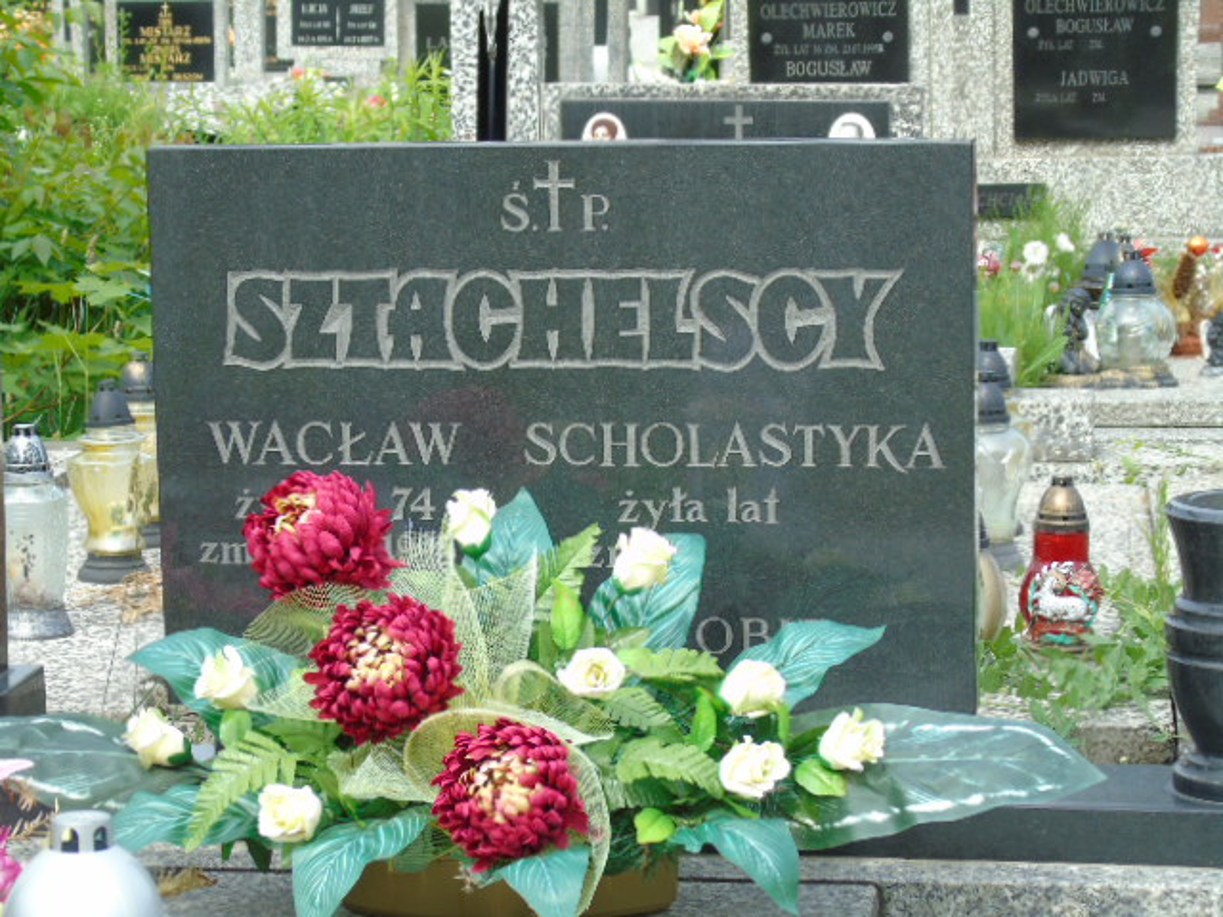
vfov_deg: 13.7
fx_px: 3816
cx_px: 612
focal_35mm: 108
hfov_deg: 18.2
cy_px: 458
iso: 80
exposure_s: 1/160
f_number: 4.4
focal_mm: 19
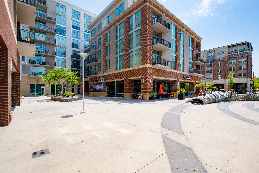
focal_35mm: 15
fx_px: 108
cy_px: 86
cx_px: 130
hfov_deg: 100.4
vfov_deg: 77.3
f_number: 8
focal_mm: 10
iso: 400
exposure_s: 1/500
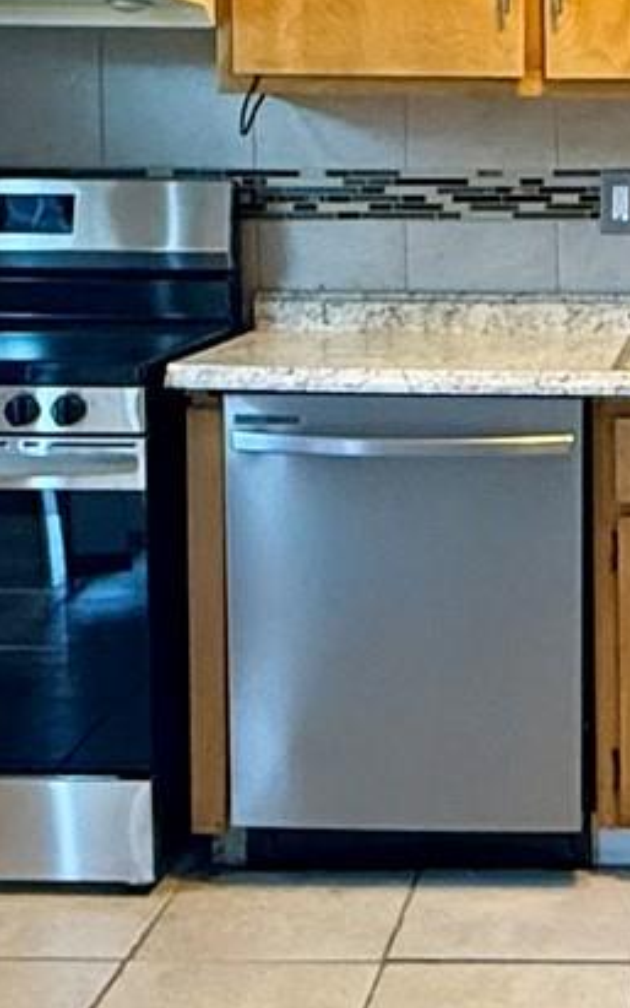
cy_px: 304
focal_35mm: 74
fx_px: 2032
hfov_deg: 16.8
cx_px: 777
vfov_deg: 27.6
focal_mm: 2.22
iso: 400
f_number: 2.2
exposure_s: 1/60
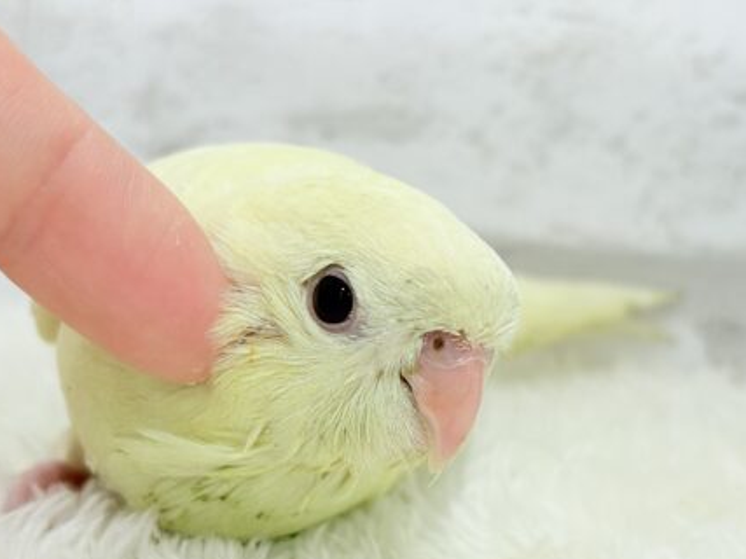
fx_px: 1680
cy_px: 334
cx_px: 428
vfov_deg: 18.9
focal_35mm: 78
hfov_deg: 25.0
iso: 32
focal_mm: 5.96
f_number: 1.6
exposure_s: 1/50
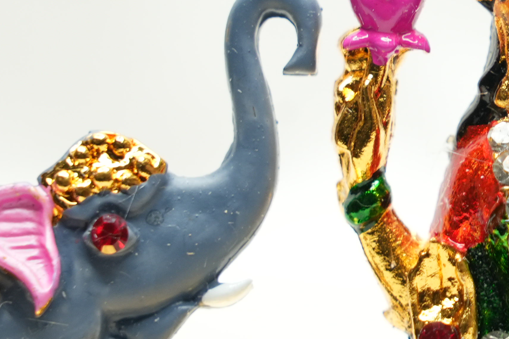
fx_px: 6051
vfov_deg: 3.2
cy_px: 54
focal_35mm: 428
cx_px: 532
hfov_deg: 4.8
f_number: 7.1
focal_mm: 105
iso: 640
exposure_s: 1/50
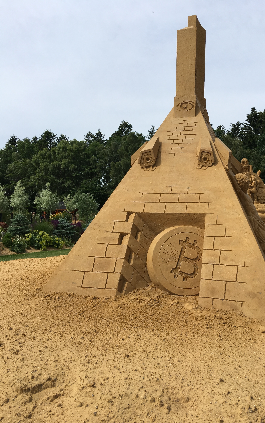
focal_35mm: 31
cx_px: 157
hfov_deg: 40.5
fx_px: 358
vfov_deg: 61.2
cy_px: 213
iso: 25
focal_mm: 4.15
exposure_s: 1/2747
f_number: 2.2
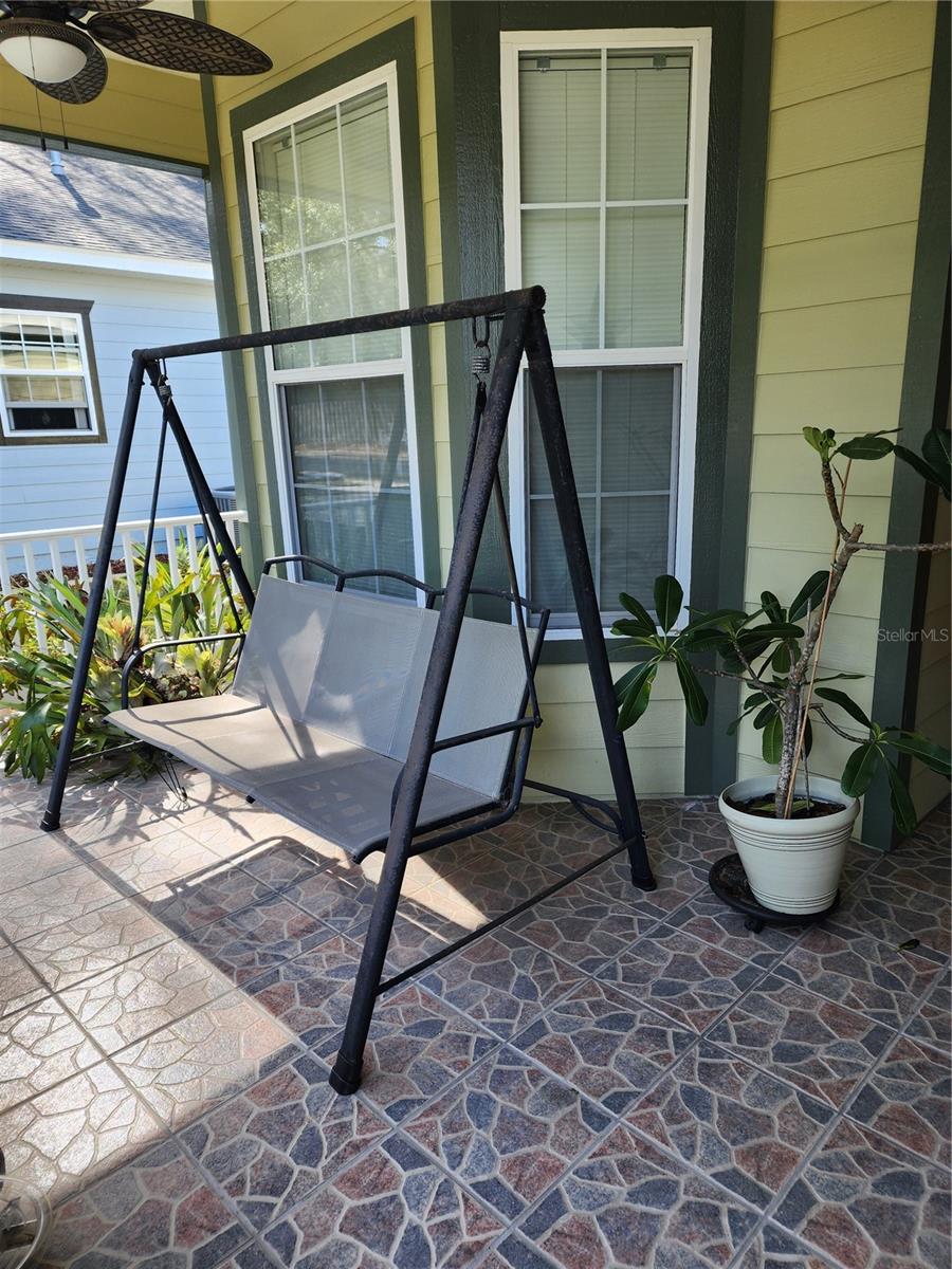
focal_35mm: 23
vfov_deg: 73.9
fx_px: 843
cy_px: 634
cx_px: 476
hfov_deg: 58.9
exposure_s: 1/180
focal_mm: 6.4
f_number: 1.8
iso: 25
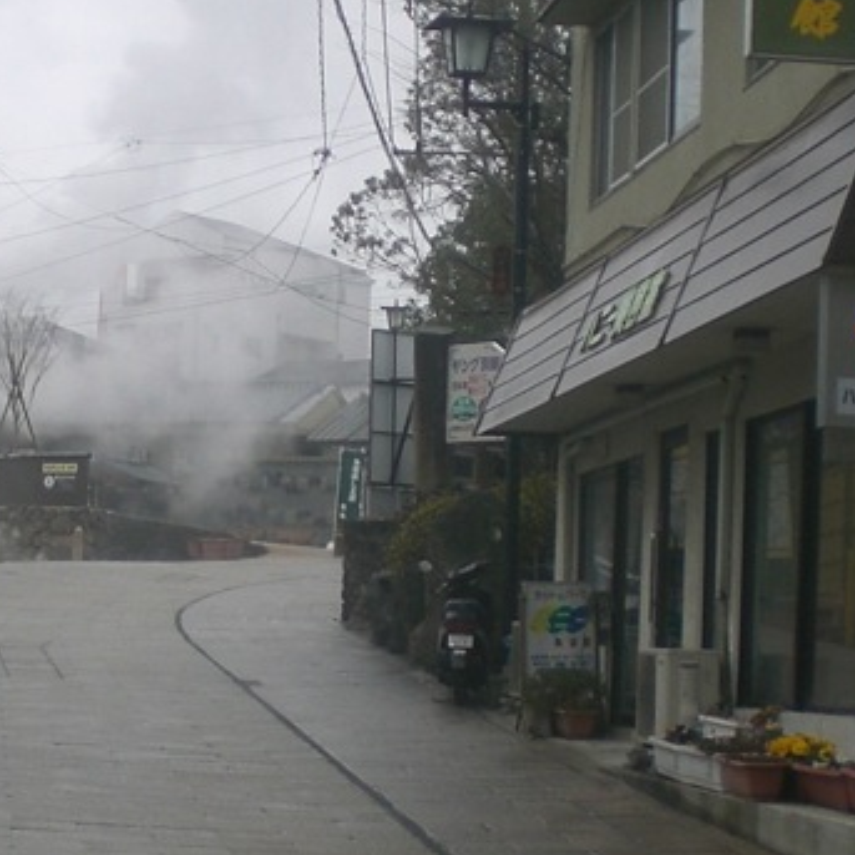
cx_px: 217
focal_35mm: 98
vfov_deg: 17.7
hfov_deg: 17.6
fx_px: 2739
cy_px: 481
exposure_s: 1/60
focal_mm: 6.3
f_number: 3.1
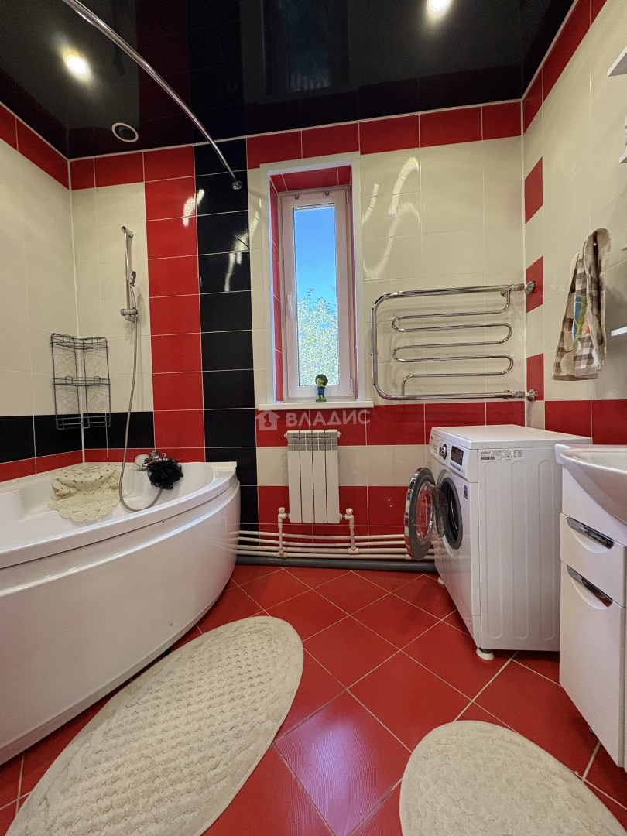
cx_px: 314
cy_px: 418
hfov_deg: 85.7
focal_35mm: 14
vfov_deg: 102.1
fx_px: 338
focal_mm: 2.22
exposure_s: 1/50
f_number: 2.2
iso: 320
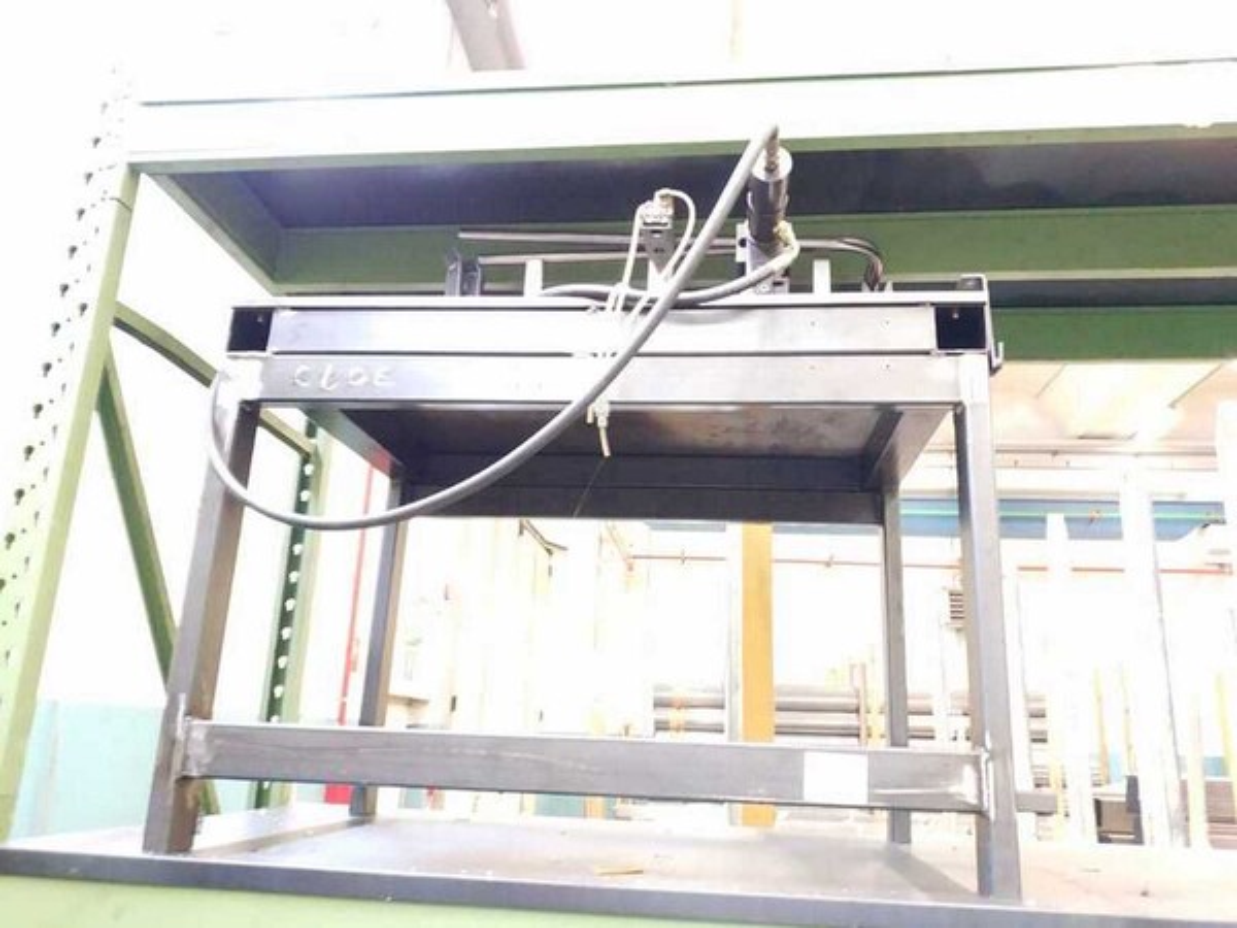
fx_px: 1144
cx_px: 618
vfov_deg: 44.2
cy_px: 464
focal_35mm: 32
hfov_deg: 56.8
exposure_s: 1/12
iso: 1030
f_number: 2
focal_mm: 4.5
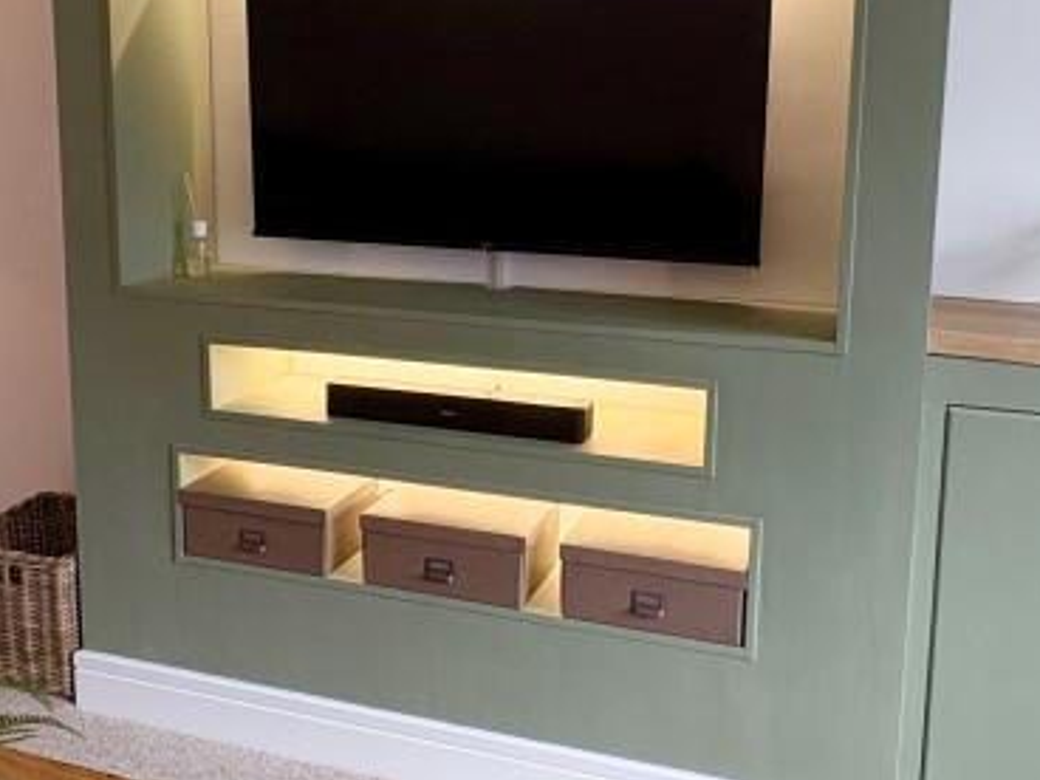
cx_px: 492
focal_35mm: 39
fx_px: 1172
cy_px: 285
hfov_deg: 47.8
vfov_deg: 36.6
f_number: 2.2
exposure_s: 1/67
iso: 200
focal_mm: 2.22
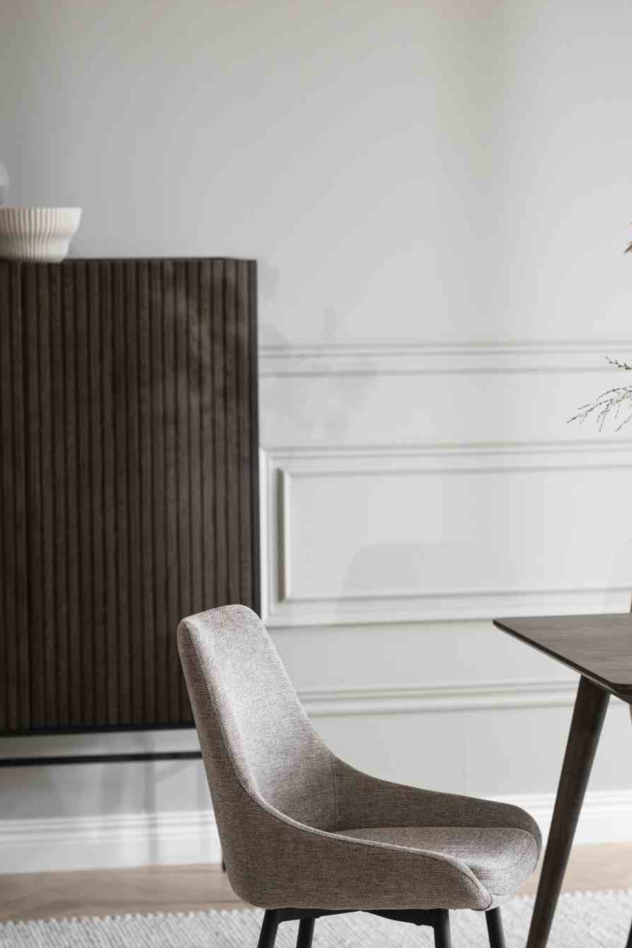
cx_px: 409
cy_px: 581
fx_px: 3346
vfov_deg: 16.1
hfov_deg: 10.8
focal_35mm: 127
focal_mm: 85
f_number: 3.5
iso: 640
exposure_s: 1/30
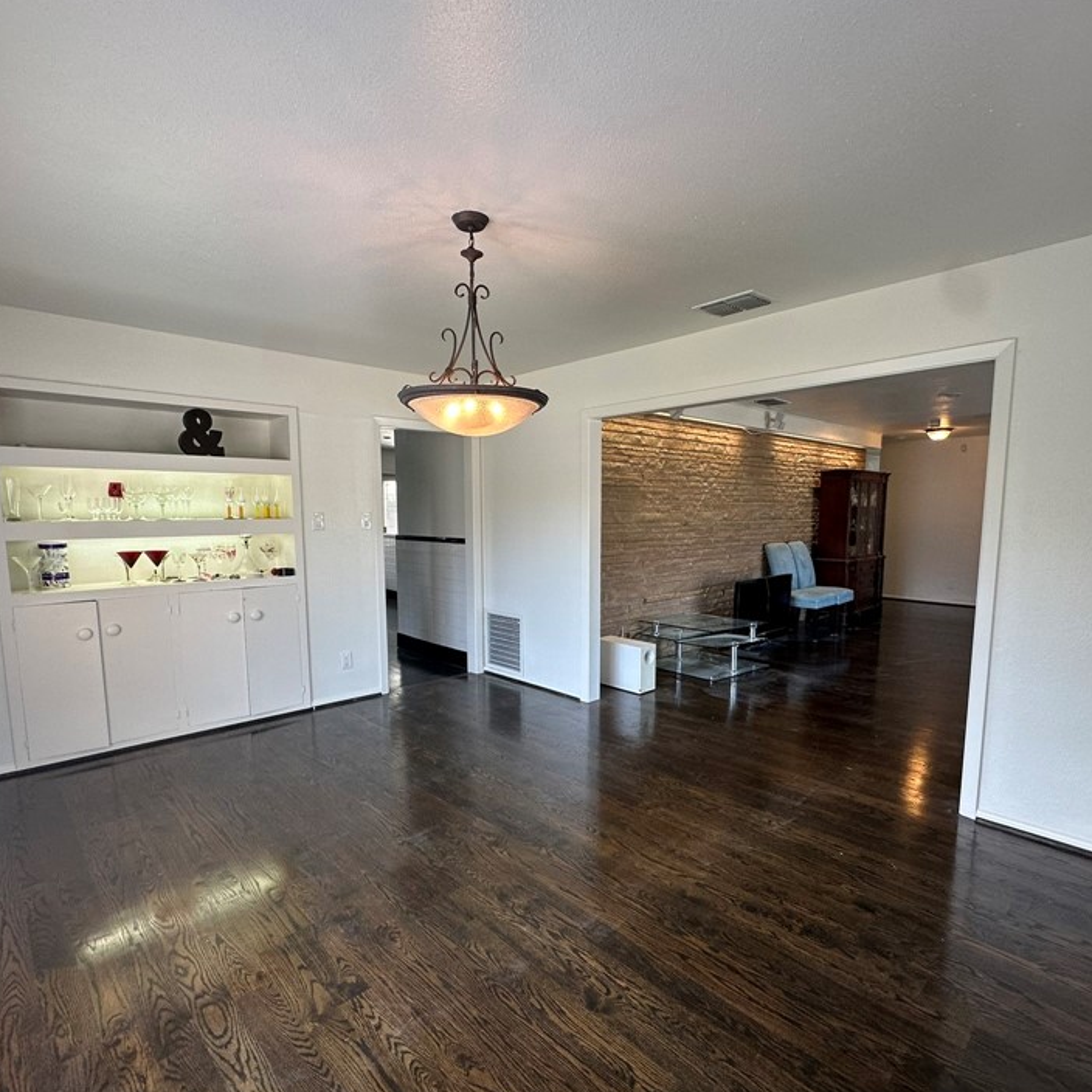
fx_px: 642
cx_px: 560
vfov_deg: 80.6
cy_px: 586
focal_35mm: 18
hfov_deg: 80.7
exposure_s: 1/120
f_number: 2.2
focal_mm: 2.22
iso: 100
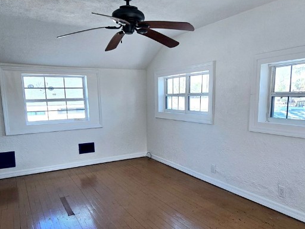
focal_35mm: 26
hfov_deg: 67.2
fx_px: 229
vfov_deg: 52.8
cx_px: 167
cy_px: 135
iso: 64
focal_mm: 2.2
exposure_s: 1/60.2
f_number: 2.2
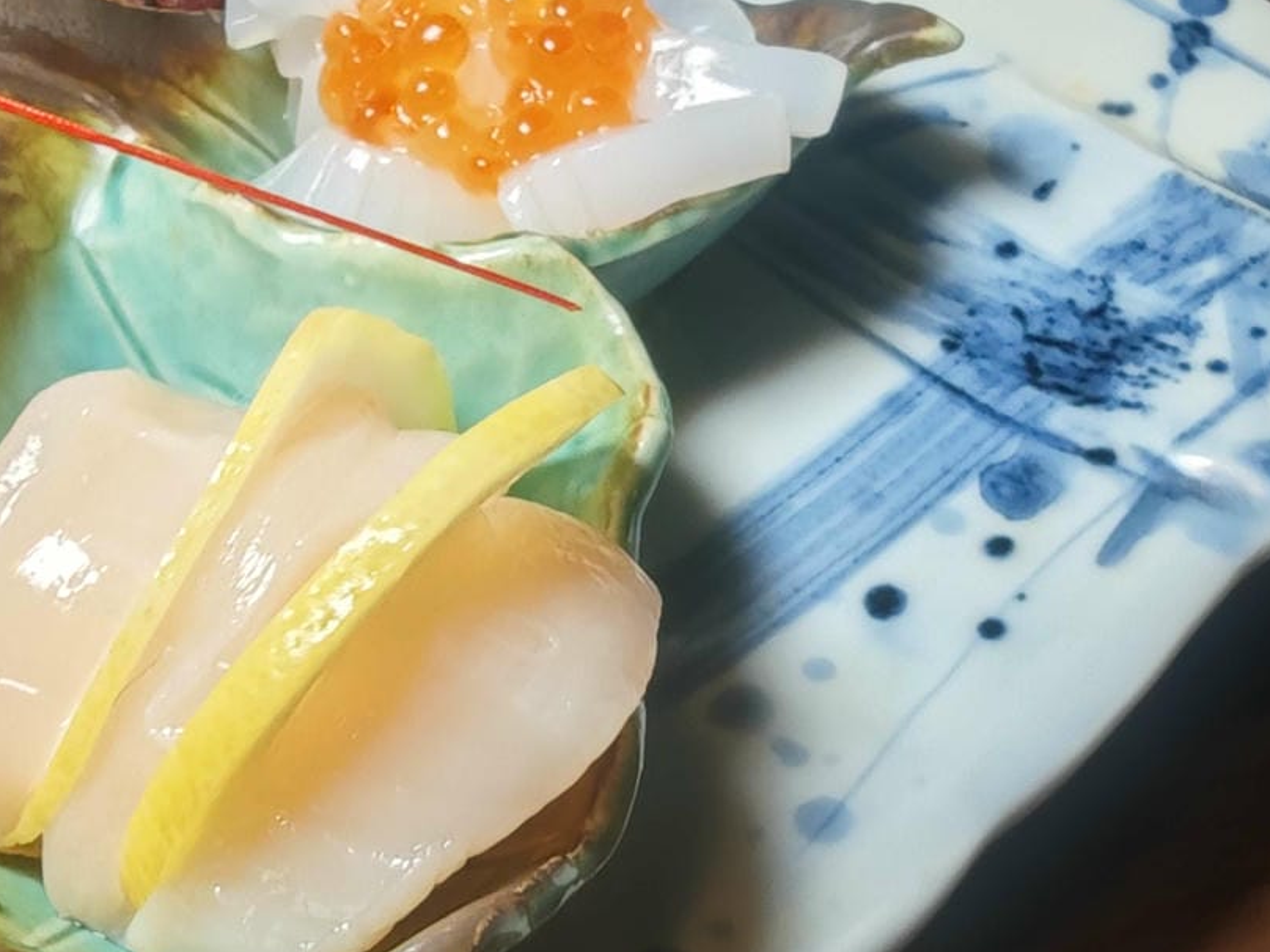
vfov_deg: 28.0
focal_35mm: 52
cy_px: 569
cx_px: 484
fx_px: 1908
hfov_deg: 36.6
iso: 200
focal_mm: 2.03
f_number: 1.8
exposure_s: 1/40
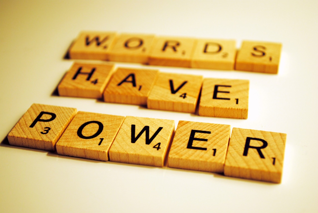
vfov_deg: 23.8
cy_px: 106
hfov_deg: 35.0
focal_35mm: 57
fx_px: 504
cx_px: 159
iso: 200
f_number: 5
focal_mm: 38
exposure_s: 1/40
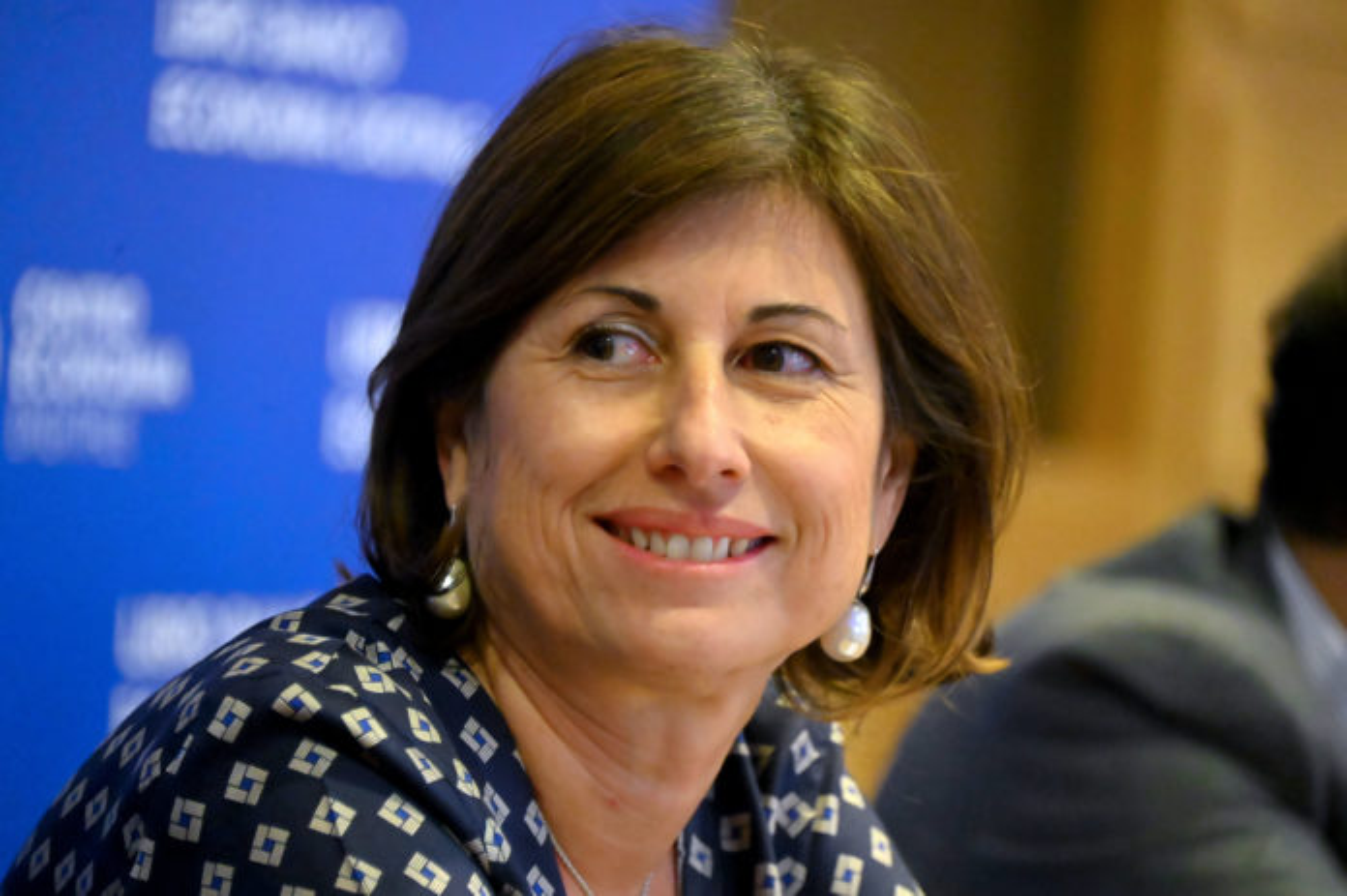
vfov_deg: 4.6
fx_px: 11217
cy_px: 448
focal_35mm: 300
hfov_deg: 6.9
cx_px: 674
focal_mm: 300
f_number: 5.6
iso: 20000
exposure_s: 1/160
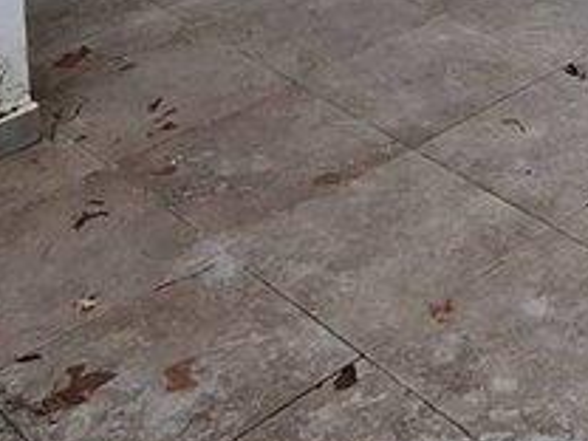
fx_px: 1274
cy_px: -464
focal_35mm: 75
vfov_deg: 15.4
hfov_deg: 23.4
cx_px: 738
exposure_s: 1/60
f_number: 2.2
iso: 50
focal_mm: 1.74
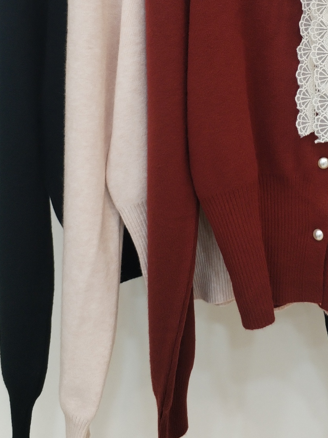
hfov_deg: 23.2
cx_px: 271
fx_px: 783
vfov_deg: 30.1
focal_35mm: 62
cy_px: 60
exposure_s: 1/50
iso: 370
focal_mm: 4.75
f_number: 1.8
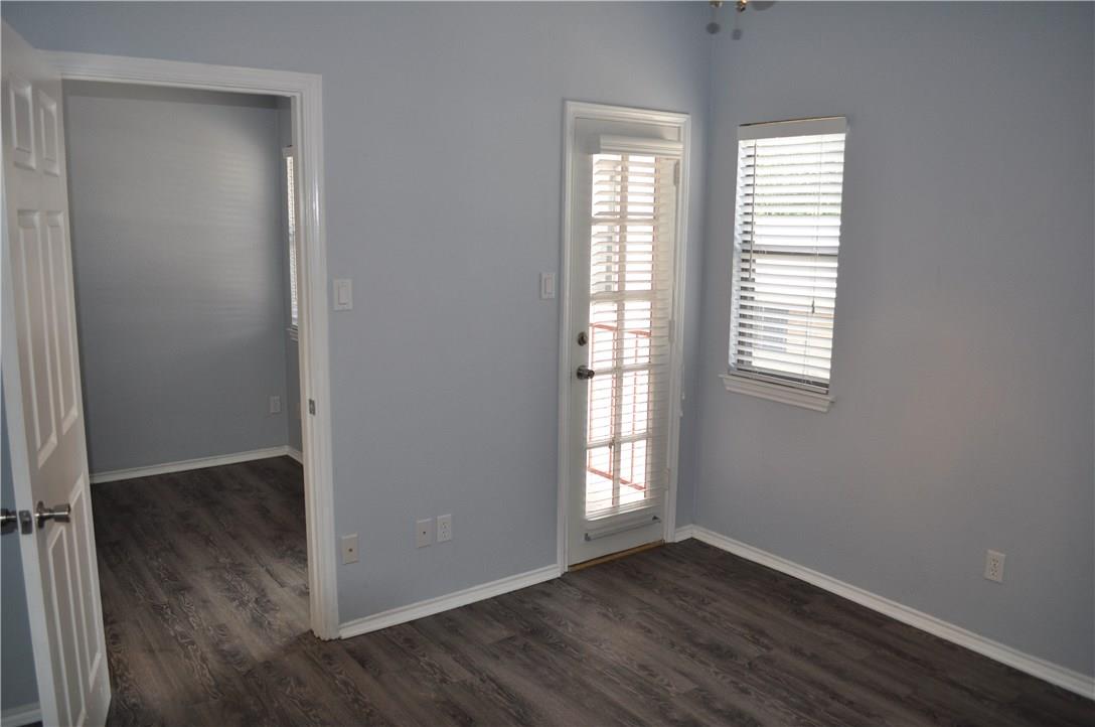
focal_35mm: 27
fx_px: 820
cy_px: 364
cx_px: 548
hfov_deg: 67.5
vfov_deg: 47.8
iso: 400
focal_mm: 18
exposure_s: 1/200
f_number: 3.5
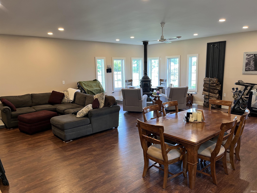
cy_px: 96
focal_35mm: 26
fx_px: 193
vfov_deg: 53.1
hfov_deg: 67.3
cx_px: 128
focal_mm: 5.1
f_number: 1.6
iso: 80
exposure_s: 1/60
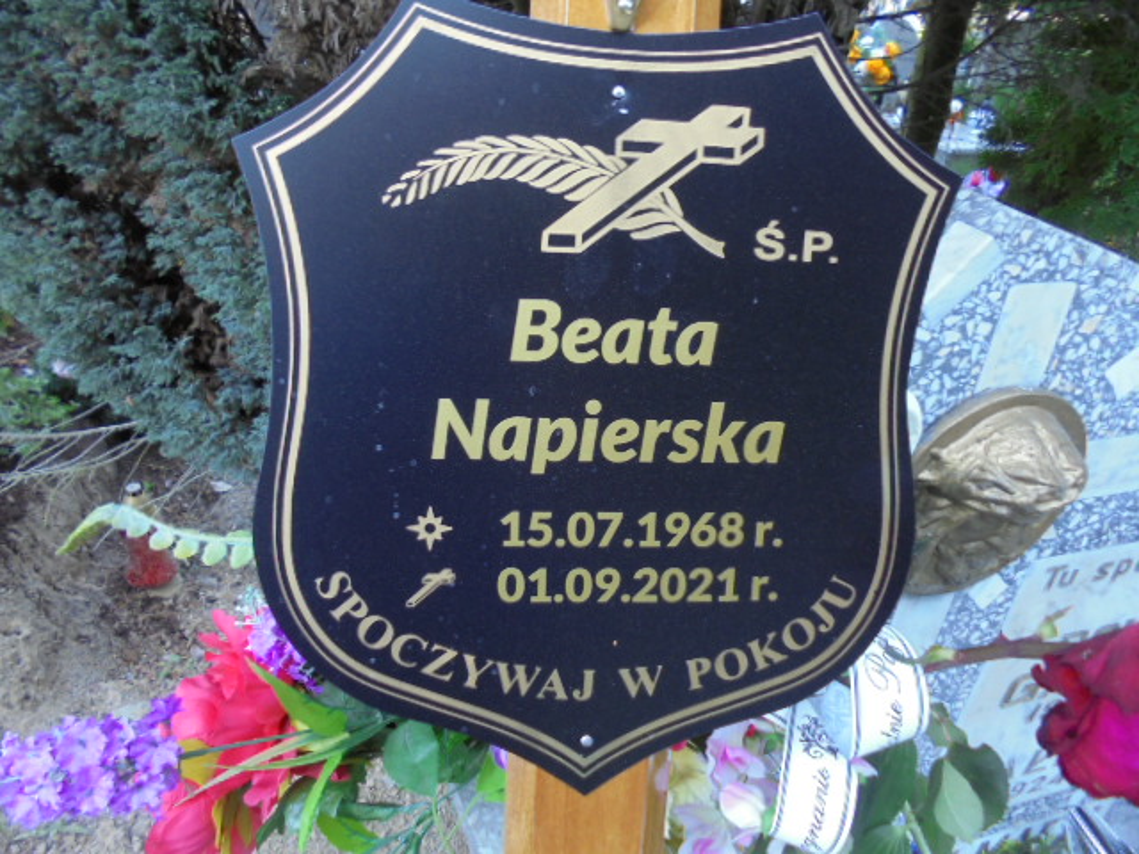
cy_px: 427
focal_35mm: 26
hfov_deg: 67.3
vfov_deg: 53.1
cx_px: 570
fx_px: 856
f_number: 3.5
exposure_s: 1/30
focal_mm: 4.6
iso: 100
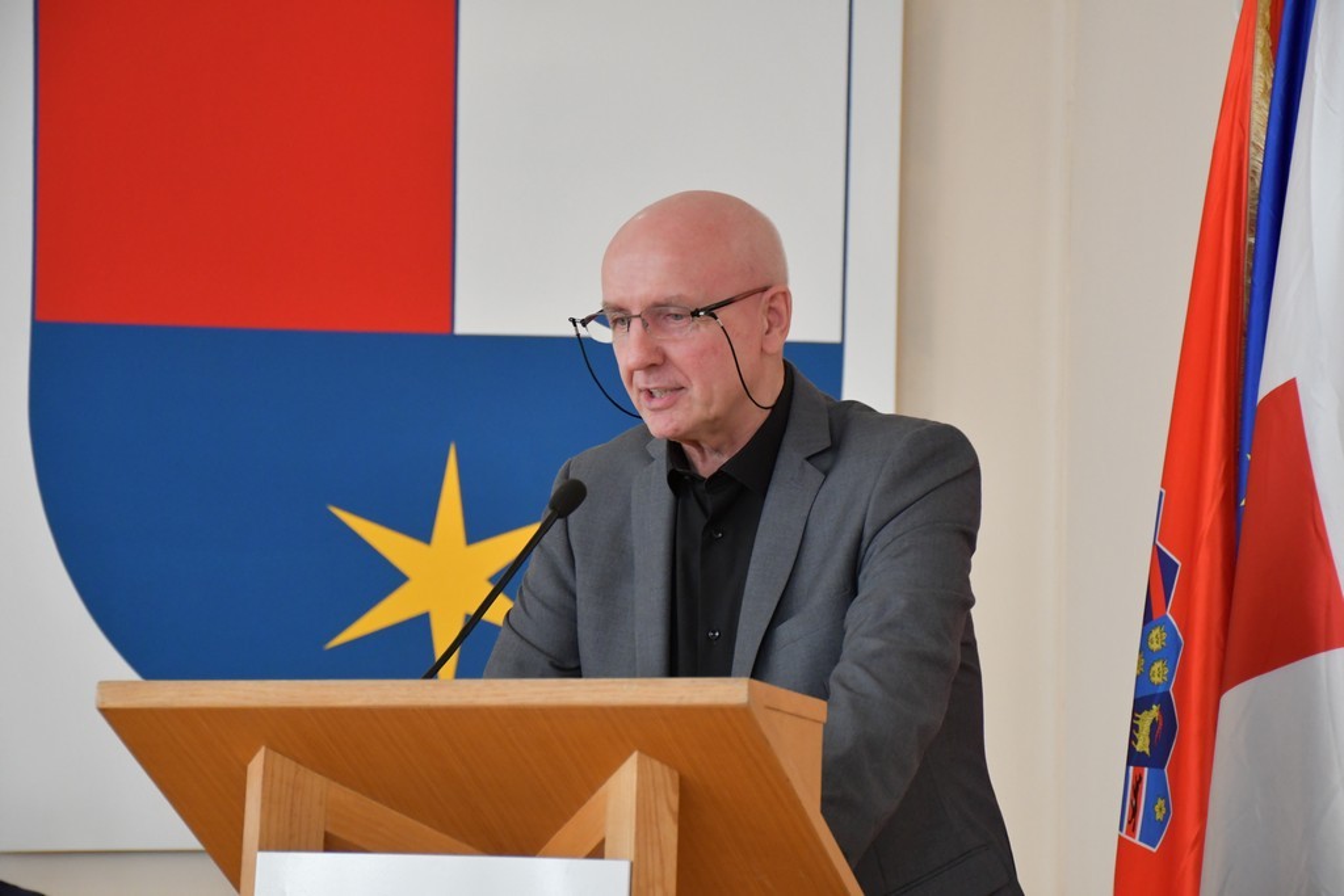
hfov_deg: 20.6
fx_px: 3696
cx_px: 672
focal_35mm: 99
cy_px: 448
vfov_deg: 13.8
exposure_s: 1/250
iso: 2500
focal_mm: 66
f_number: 5
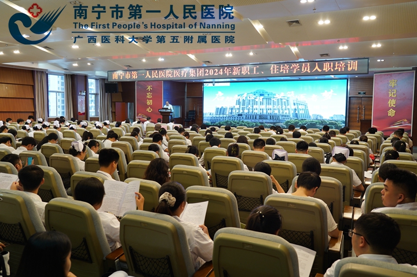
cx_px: 208
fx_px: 336
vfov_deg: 44.9
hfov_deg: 63.7
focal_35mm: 29
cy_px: 138
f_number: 4
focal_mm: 29
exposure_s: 1/30
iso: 640
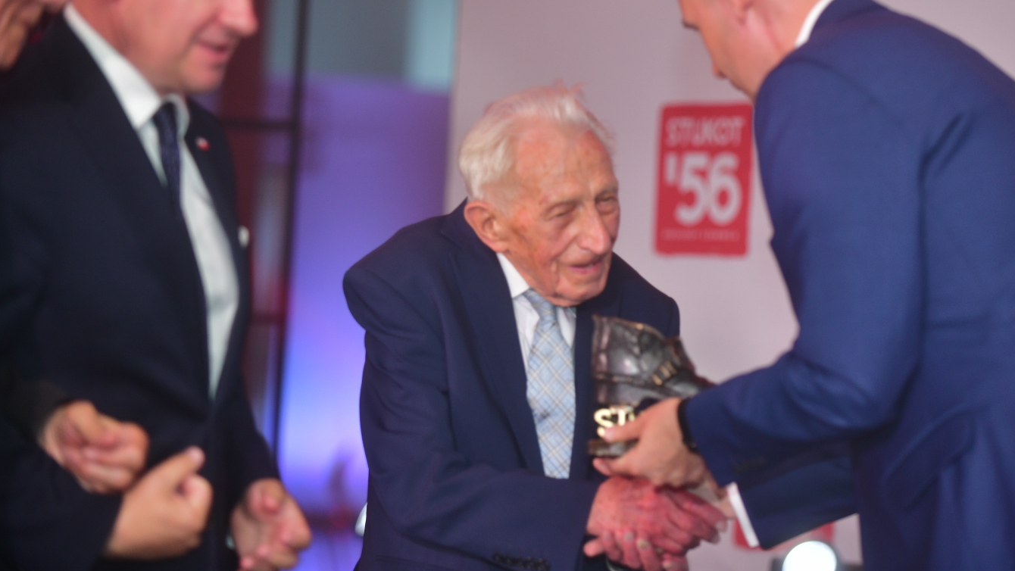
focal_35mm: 152
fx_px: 4091
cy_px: 209
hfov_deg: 14.1
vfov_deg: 8.0
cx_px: 575
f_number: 2.8
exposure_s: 1/125
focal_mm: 120
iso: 220
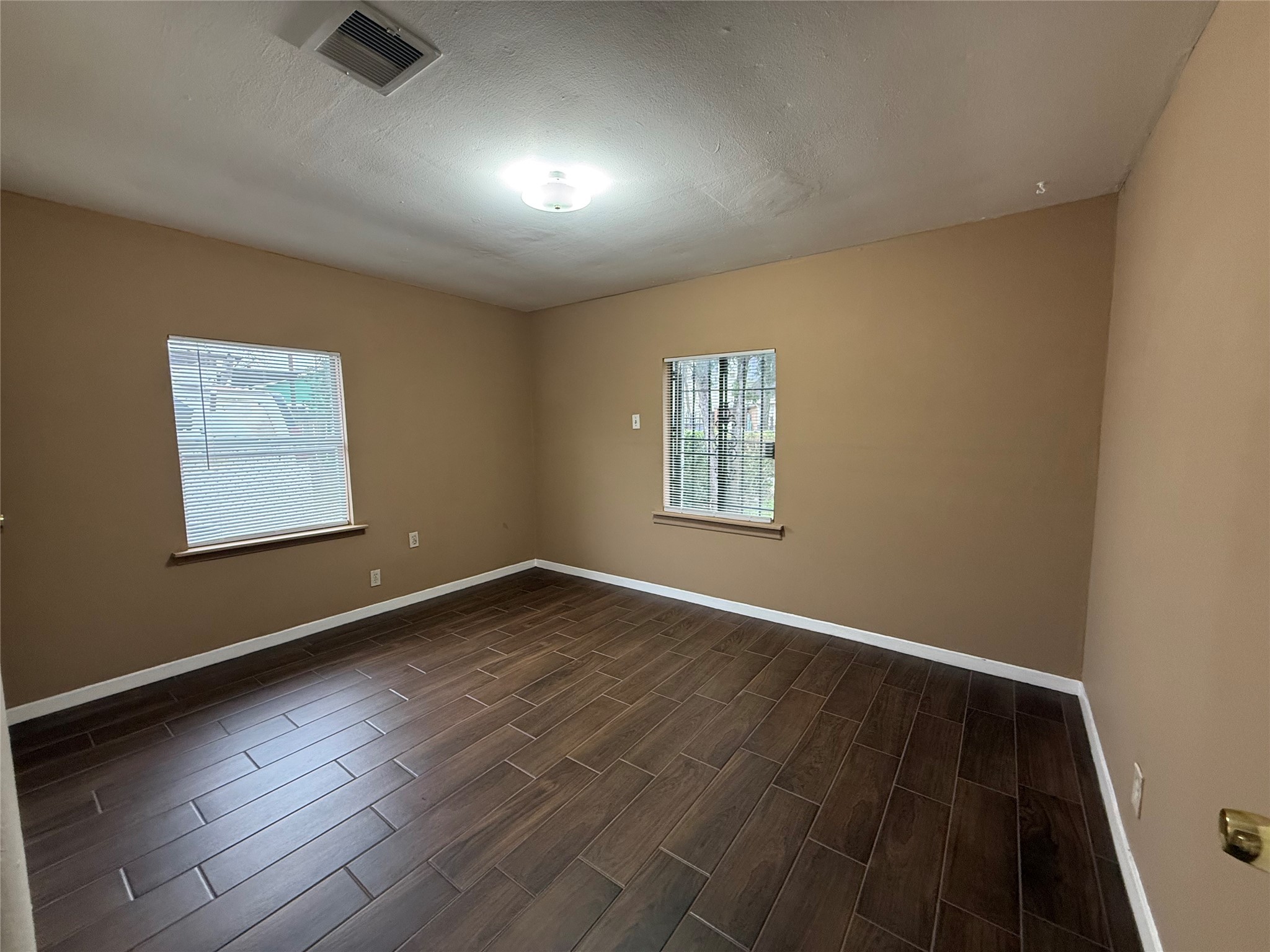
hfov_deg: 102.1
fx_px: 514
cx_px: 635
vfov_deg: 85.7
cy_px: 476
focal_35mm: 14
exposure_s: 1/60
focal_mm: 2.22
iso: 200
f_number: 2.2
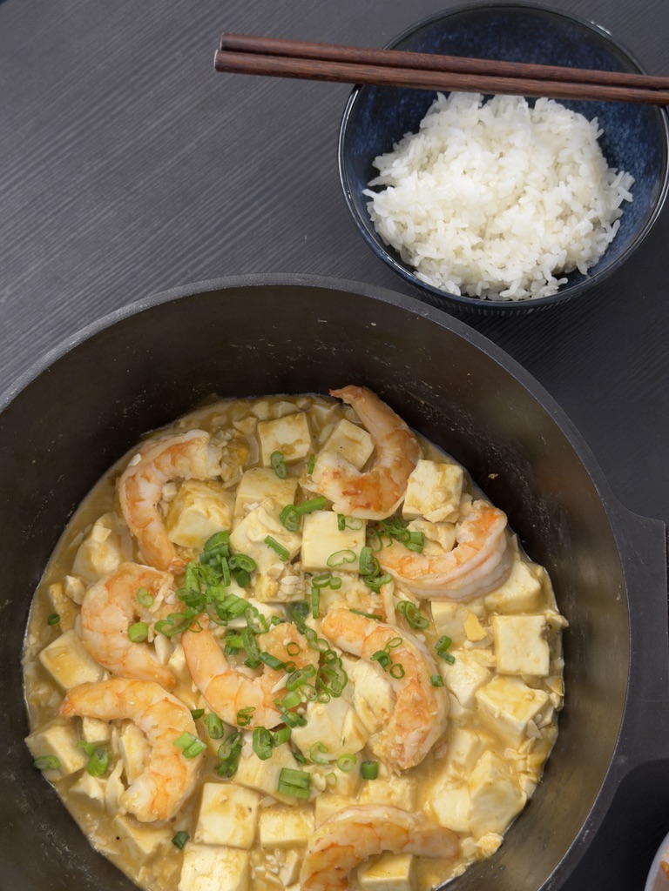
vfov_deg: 39.7
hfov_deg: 30.3
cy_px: 446
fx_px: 1237
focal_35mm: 48
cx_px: 334
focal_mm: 6.76
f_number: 1.78
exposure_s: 1/40
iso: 250
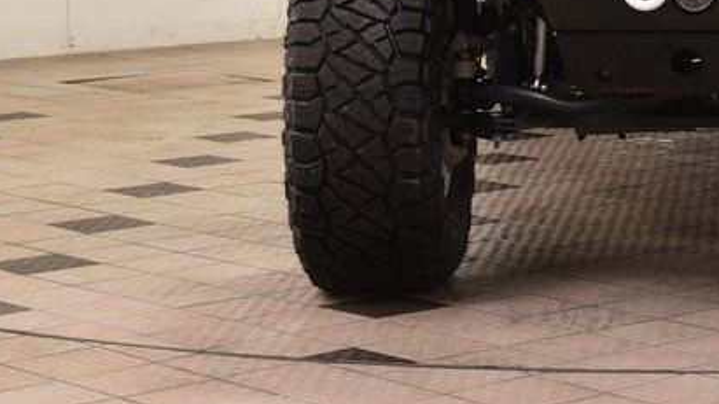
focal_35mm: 141
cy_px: -157
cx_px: 794
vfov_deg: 8.4
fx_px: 2688
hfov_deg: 14.9
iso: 720
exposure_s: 1/30
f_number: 7.1
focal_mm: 36
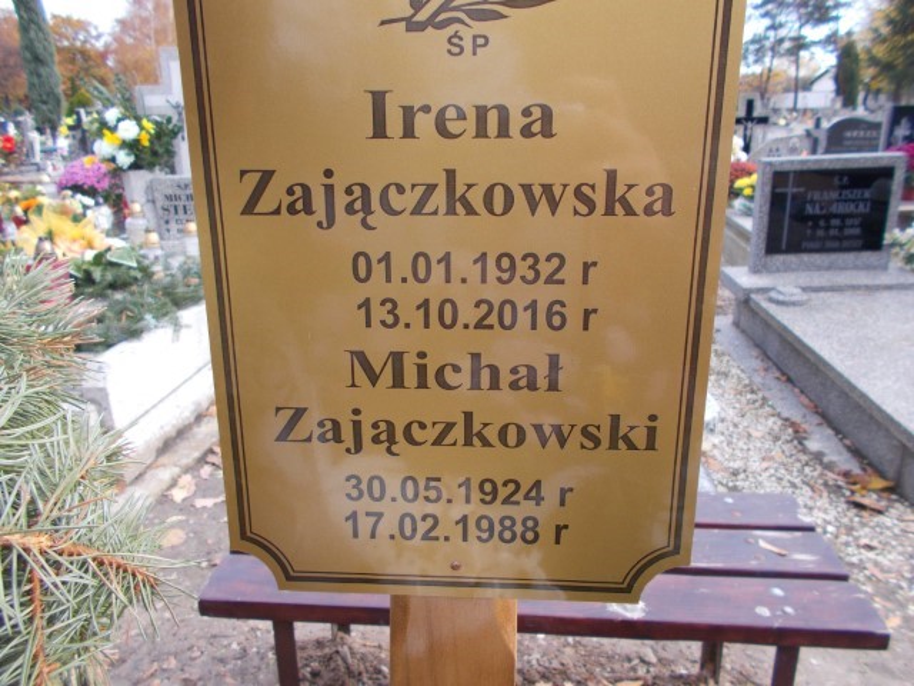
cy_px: 343
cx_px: 457
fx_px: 687
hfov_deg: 67.3
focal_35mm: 26
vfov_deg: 53.1
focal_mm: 4.6
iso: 80
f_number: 3.2
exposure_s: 1/160
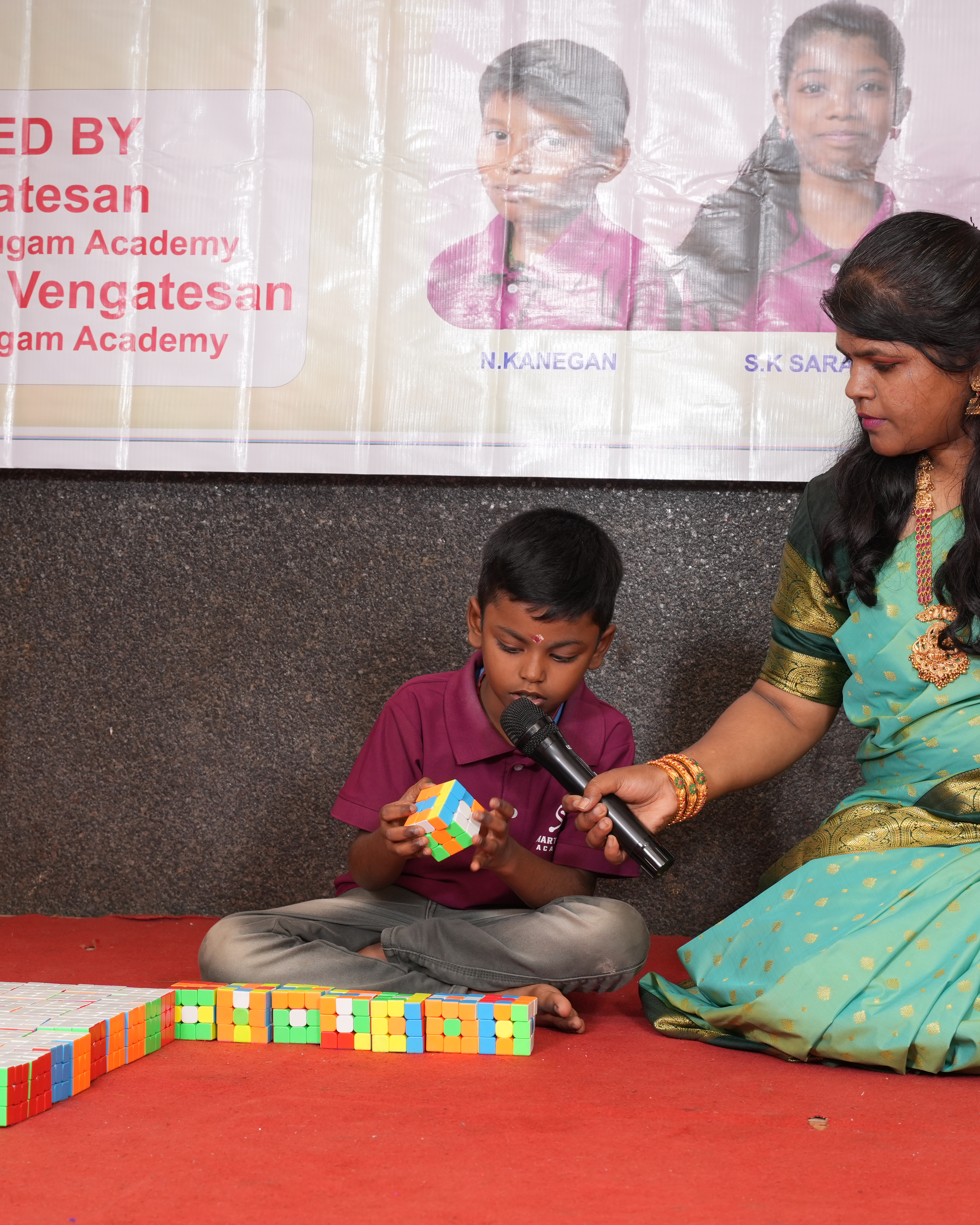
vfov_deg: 19.4
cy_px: 610
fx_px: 3589
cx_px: 471
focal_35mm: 99
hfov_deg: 15.5
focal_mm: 70
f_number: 7.1
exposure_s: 1/160
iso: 640
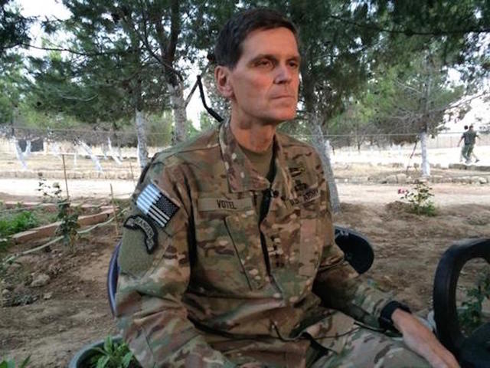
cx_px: 245
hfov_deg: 61.7
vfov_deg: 48.2
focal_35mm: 29
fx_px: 411
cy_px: 184
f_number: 2.2
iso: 320
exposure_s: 1/20
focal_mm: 4.15
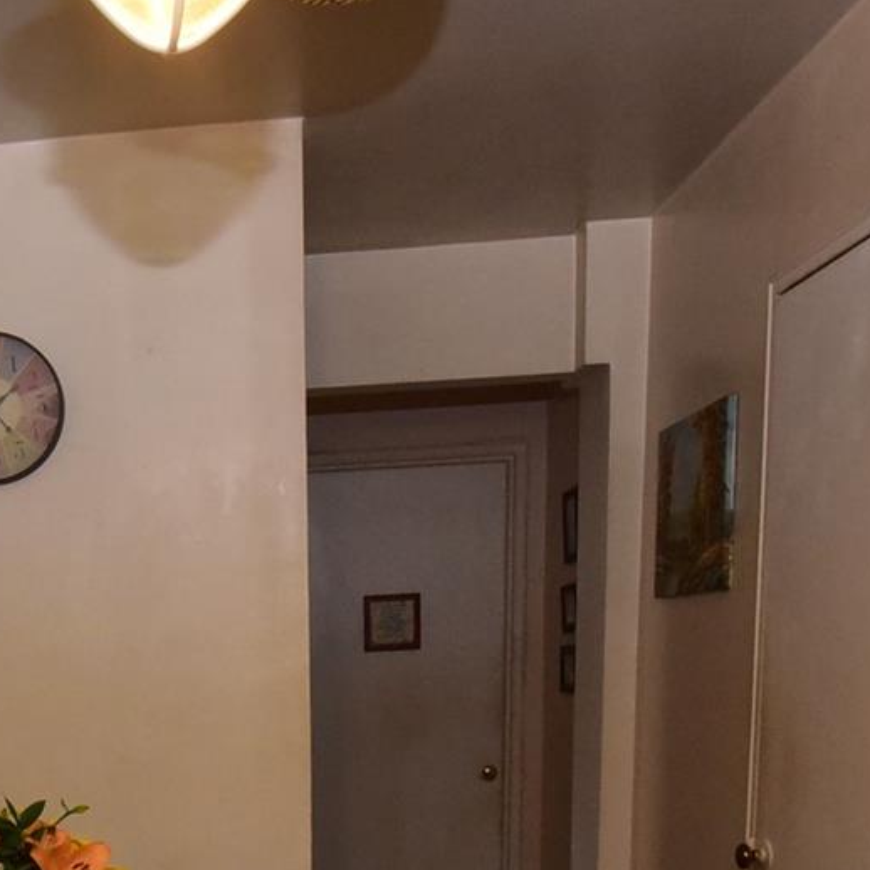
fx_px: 1336
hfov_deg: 33.8
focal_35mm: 47
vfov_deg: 32.6
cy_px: 903
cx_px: 57
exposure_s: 1/60
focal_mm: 14
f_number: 10
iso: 3200
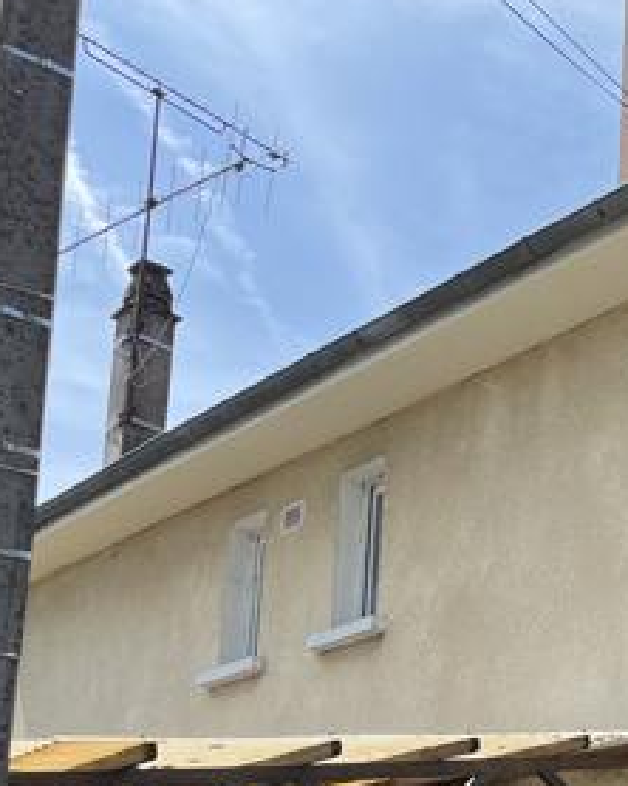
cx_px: 710
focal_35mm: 73
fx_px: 1698
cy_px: 803
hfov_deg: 19.9
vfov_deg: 24.7
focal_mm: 5.1
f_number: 1.6
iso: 50
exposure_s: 1/1238
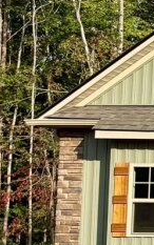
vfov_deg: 15.9
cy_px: 132
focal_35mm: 131
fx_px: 878
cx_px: 614
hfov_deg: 7.3
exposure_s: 1/3584
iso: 80
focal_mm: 6.76
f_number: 1.78
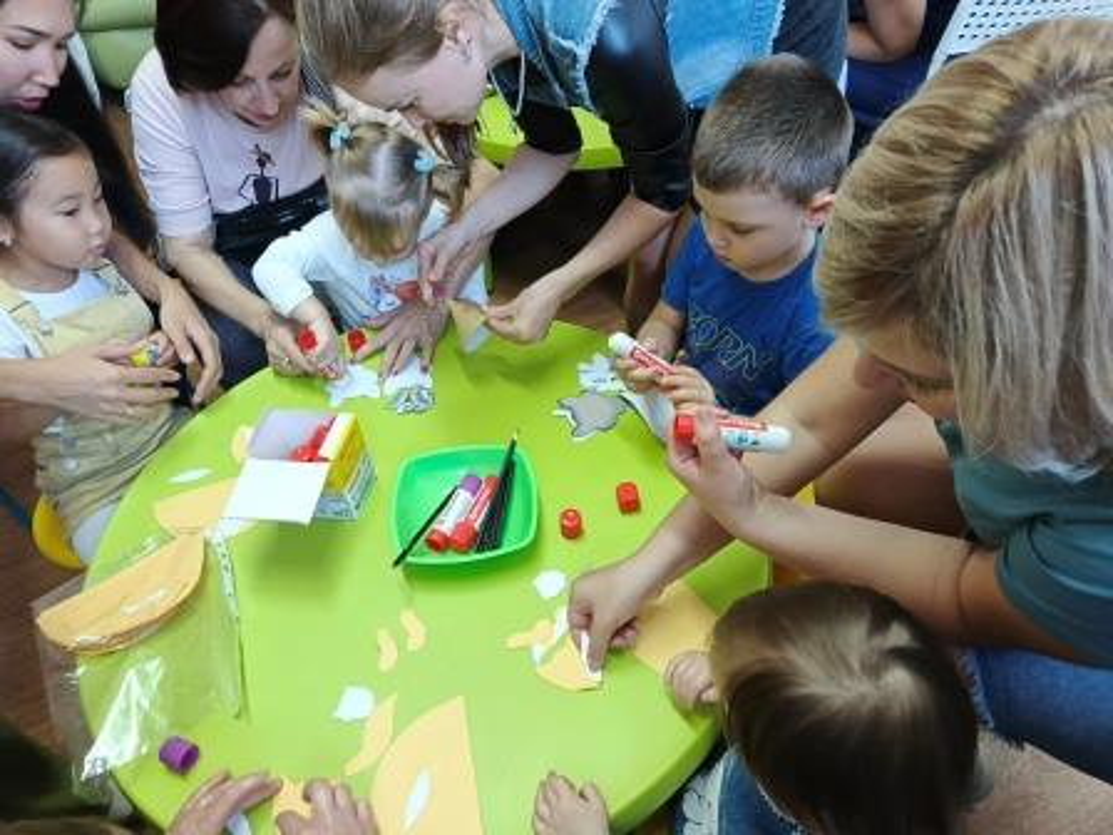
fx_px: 740
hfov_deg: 73.9
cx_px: 556
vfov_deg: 58.9
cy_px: 418
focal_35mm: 23
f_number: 1.7
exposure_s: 1/50
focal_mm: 5.25
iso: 1617
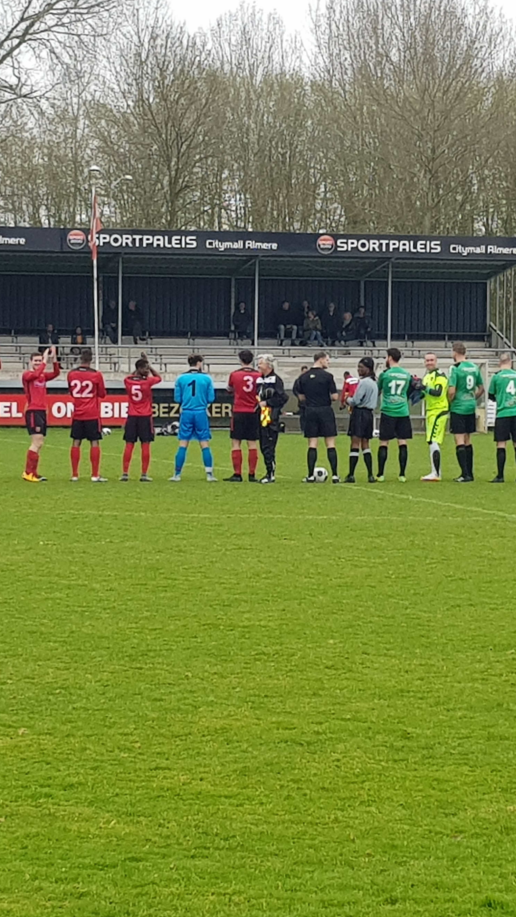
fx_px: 1046
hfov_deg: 27.6
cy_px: 460
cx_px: 316
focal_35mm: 43
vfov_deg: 47.4
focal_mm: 4.2
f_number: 1.7
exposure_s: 1/626
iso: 40
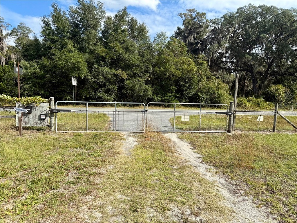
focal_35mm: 24
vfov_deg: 56.8
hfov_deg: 71.6
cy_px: 112
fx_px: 206
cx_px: 148
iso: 80
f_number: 1.78
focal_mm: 6.76
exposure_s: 1/3279
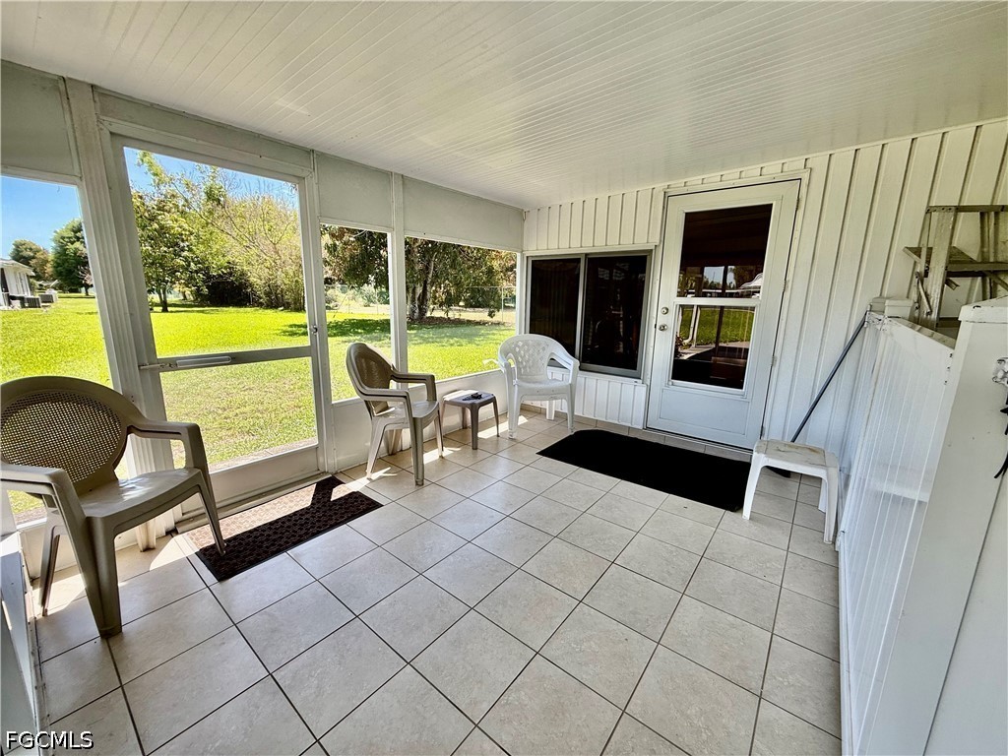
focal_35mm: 14
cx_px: 504
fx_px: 408
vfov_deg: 85.7
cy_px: 378
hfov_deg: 102.1
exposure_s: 1/176
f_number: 2.2
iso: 50
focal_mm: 2.22
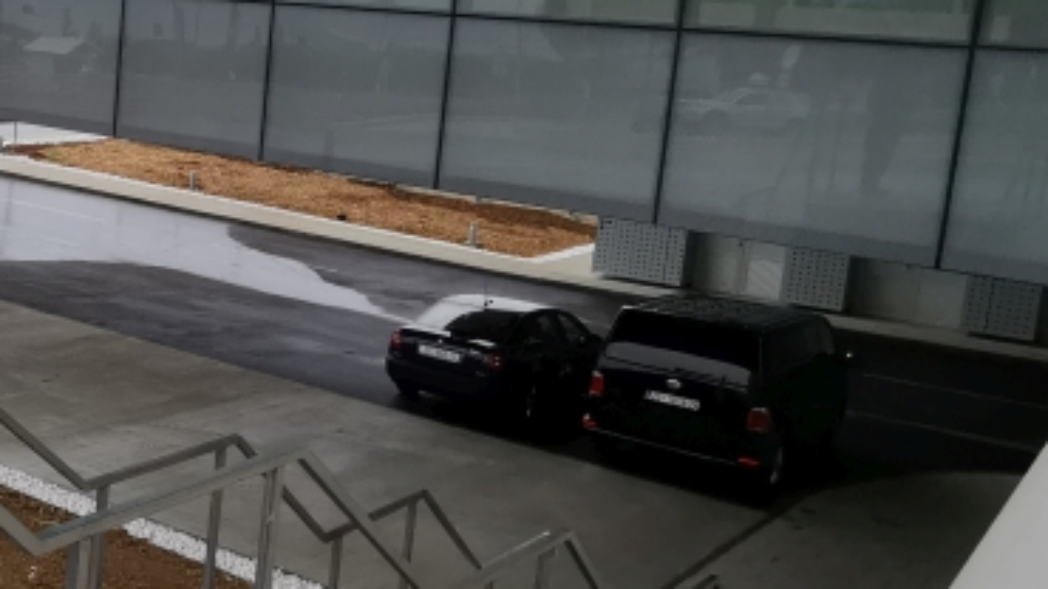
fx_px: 1389
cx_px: -235
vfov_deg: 23.8
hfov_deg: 33.1
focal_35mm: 50
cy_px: 204
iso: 50
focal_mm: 3.95
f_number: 2.2
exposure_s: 1/183
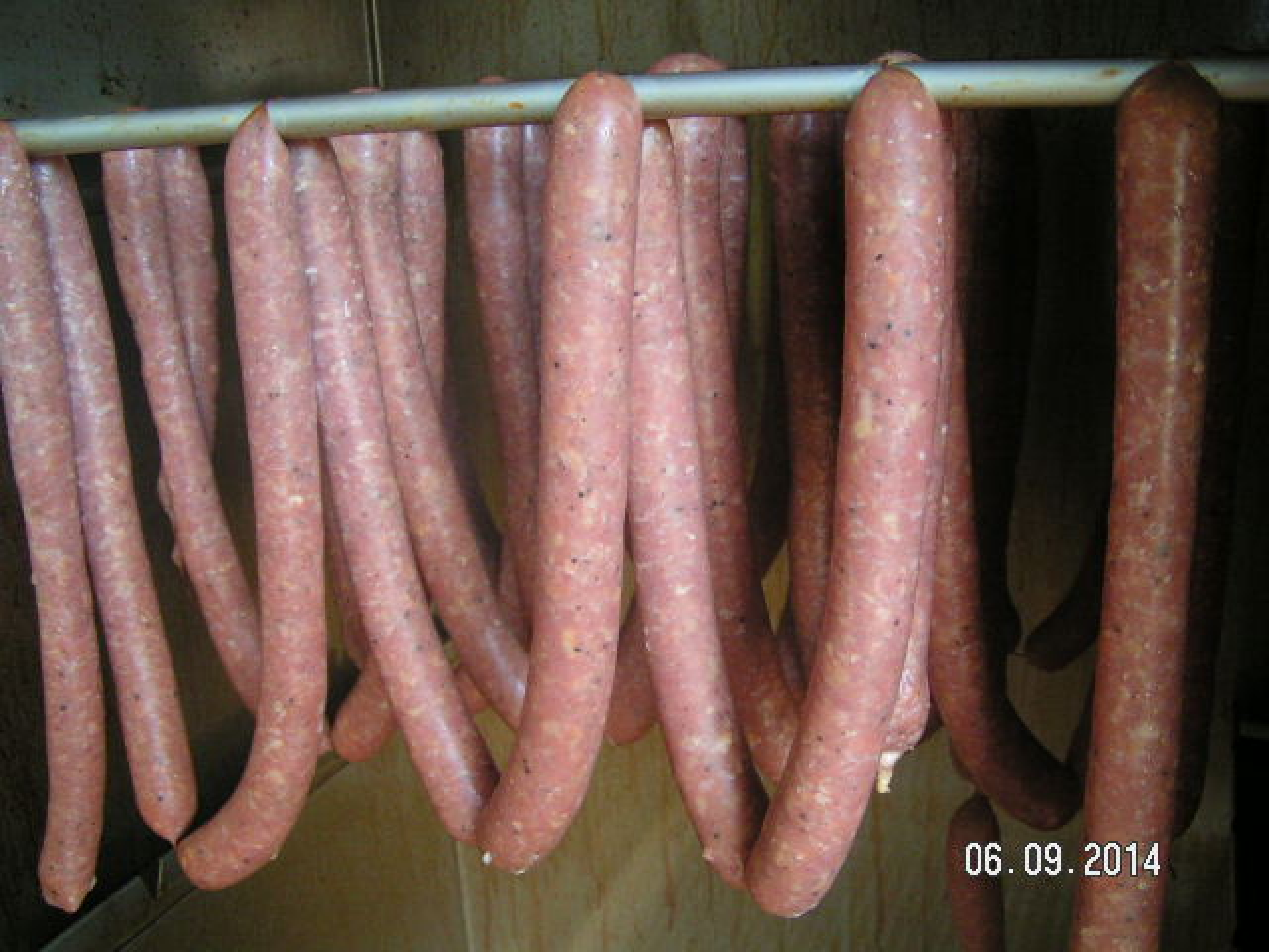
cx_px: 634
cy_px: 476
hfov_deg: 49.0
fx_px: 1393
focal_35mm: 38
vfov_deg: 37.7
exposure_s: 1/40
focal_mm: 5.8
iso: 200
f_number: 2.8
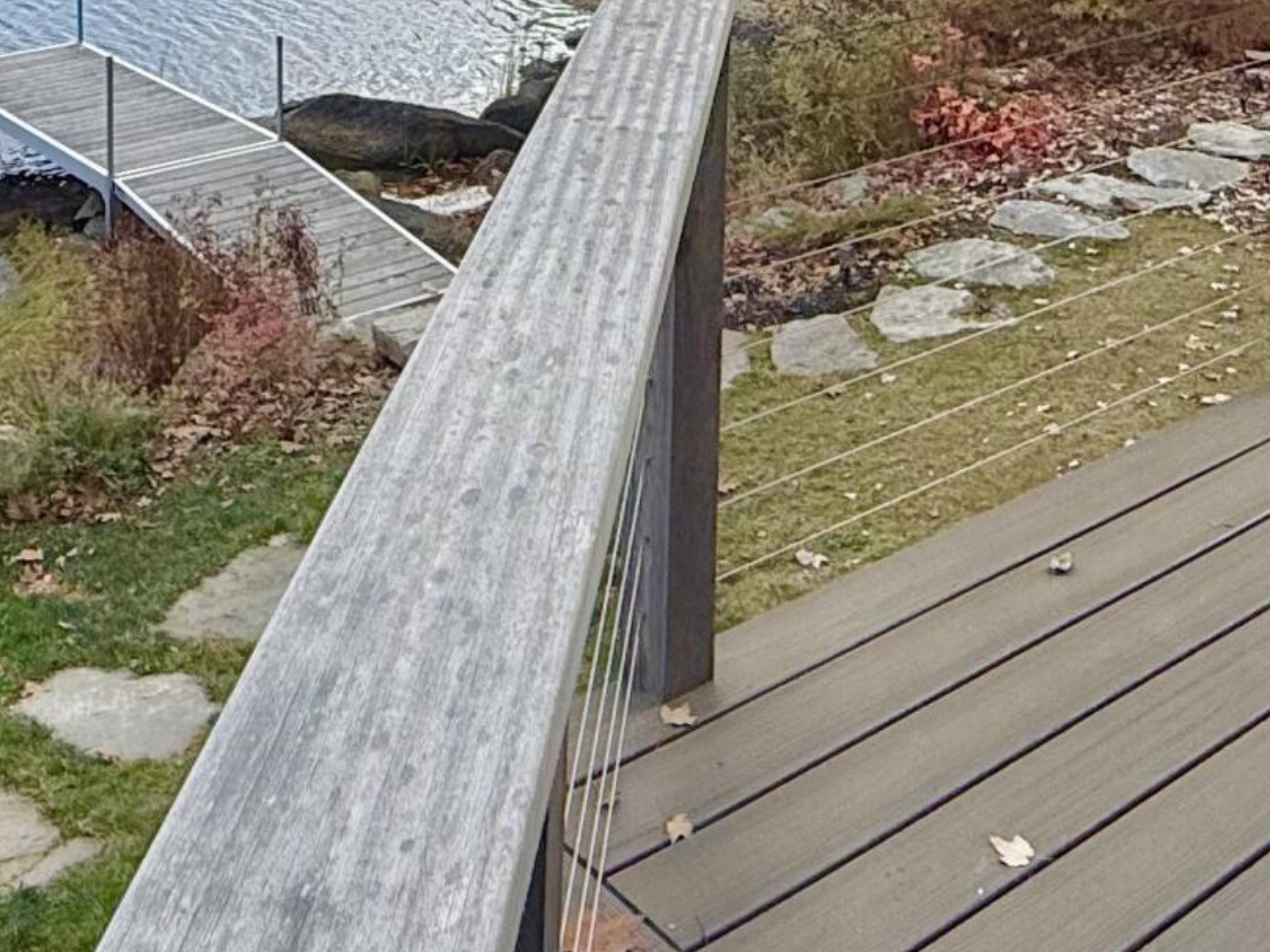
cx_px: 654
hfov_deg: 36.8
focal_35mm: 52
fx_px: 1908
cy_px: -467
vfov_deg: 22.9
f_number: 2.2
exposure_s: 1/1339
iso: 50
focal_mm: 2.22
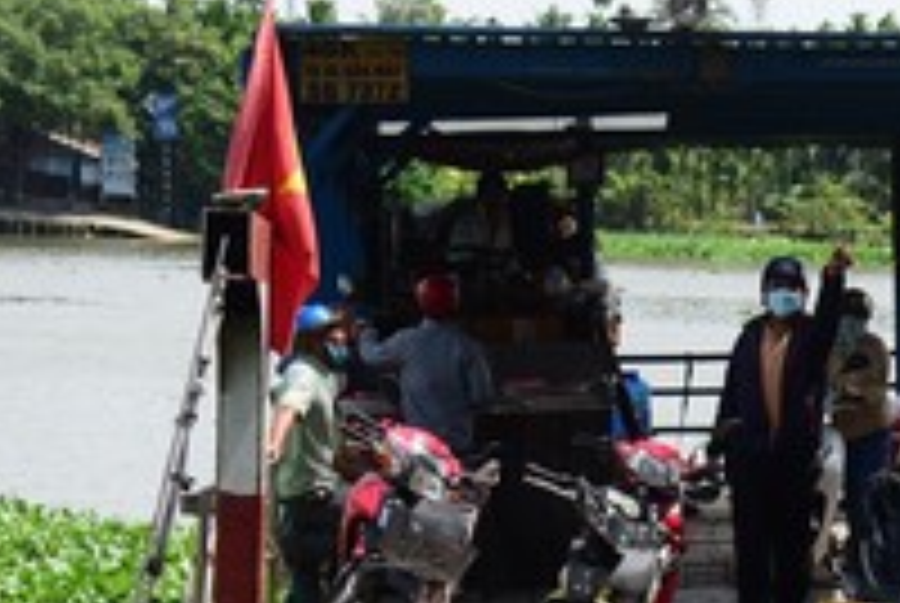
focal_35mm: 156
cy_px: 468
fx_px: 3906
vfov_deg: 8.8
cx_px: 990
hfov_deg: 12.9
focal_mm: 48
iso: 500
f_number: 4
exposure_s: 1/3200
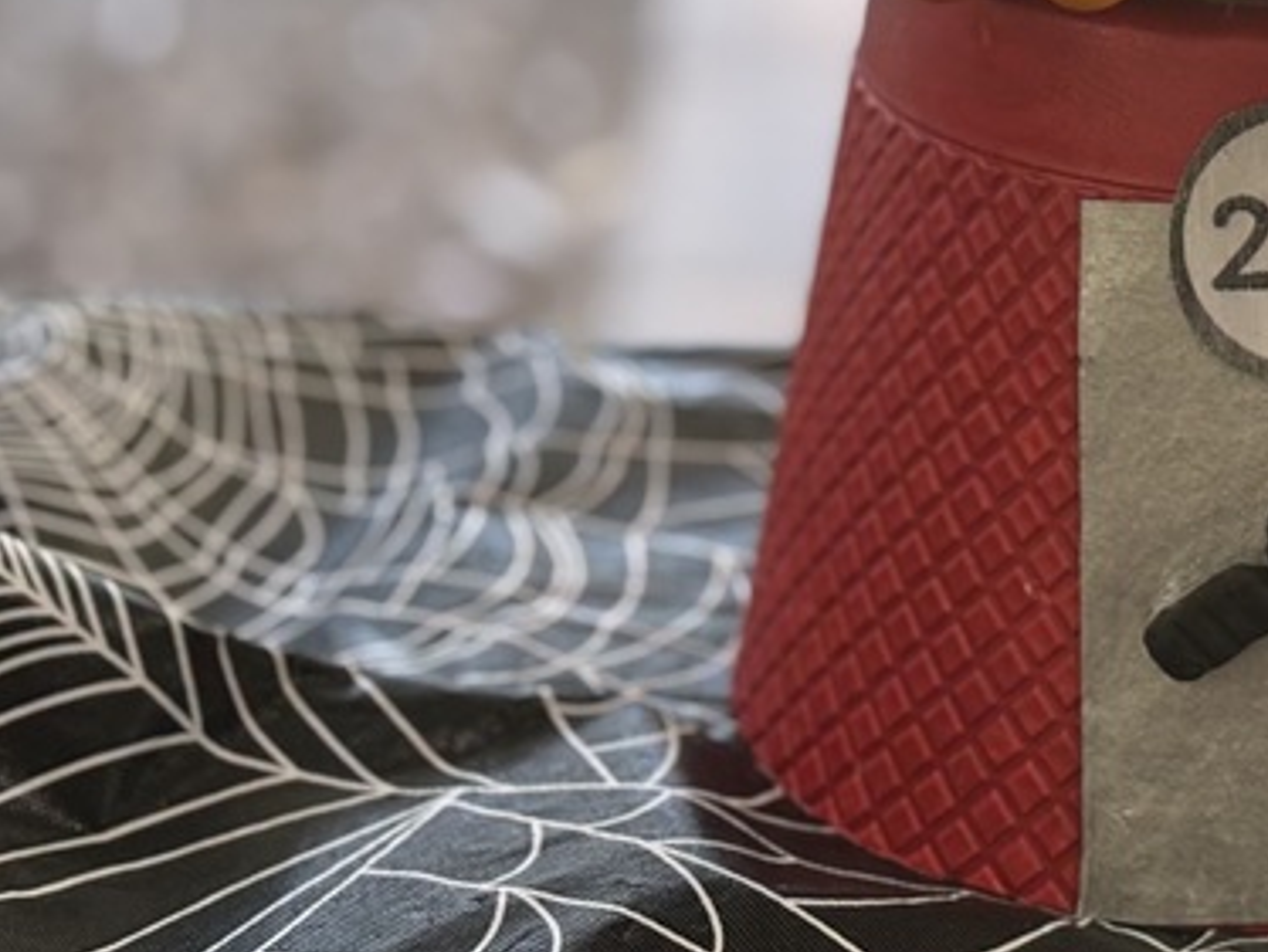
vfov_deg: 10.5
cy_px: -217
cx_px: 1254
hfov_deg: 14.0
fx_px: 5095
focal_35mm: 139
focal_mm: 5.96
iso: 64
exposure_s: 1/120
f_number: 1.6
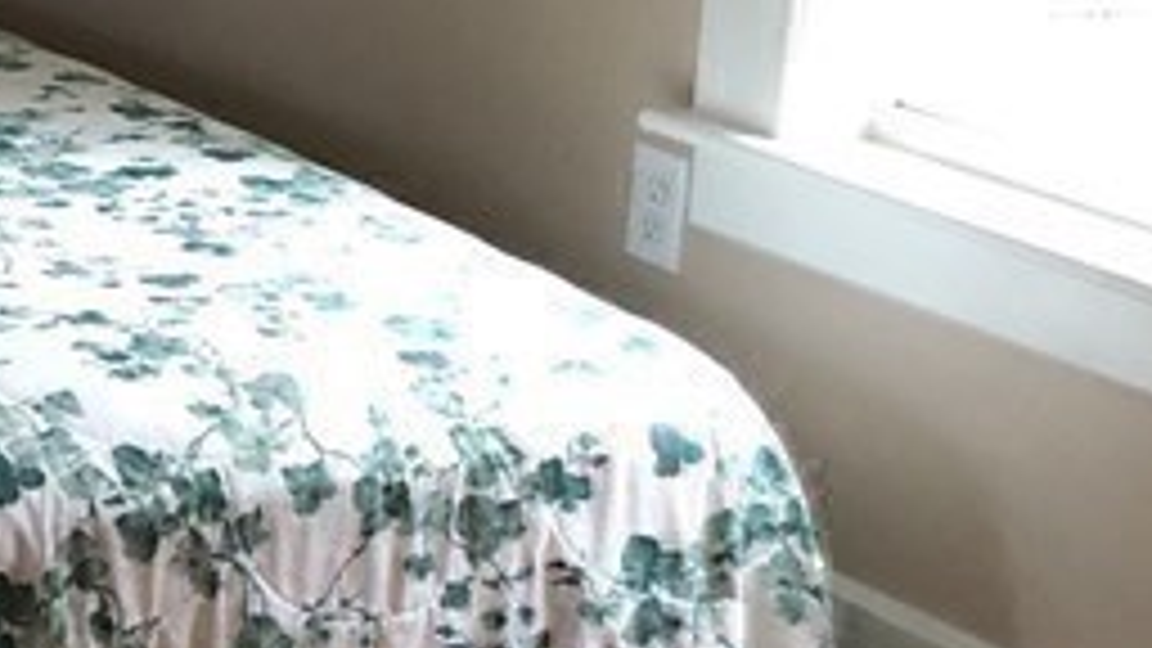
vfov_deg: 9.8
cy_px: -153
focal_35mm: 122
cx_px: -968
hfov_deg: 15.1
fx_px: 3727
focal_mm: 3.99
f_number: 1.8
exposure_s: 1/11
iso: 100
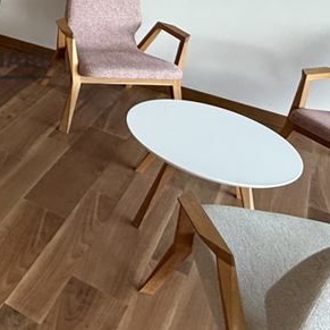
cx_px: -90
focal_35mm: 51
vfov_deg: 31.0
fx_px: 550
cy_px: 1
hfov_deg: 28.1
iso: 250
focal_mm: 2.22
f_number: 2.2
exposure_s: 1/50
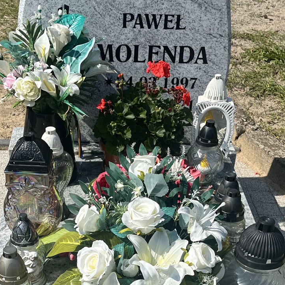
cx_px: 111
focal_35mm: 65
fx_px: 605
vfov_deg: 25.8
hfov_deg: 26.4
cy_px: 248
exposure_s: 1/4854
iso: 50
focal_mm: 5.1
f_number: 1.6
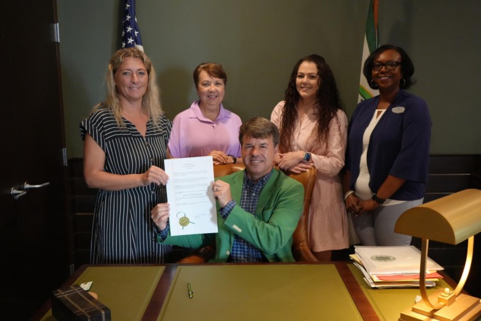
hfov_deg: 53.1
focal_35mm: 36
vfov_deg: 36.9
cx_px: 240
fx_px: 481
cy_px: 160
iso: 8000
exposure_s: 1/160
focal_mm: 36
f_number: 4
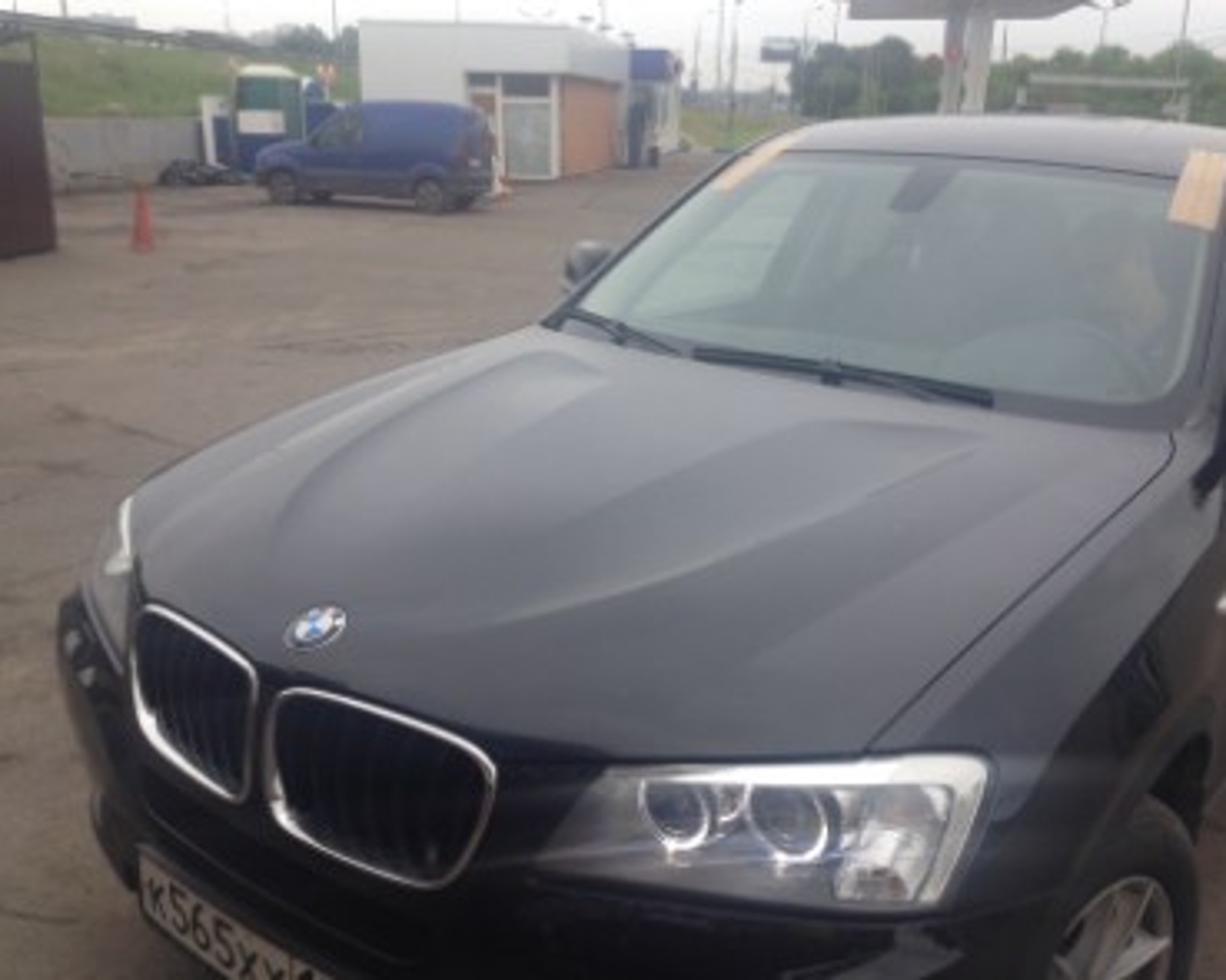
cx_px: 655
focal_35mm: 37
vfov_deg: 40.1
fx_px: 1342
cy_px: 495
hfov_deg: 49.1
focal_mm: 4.28
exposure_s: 1/386
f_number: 2.4
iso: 50
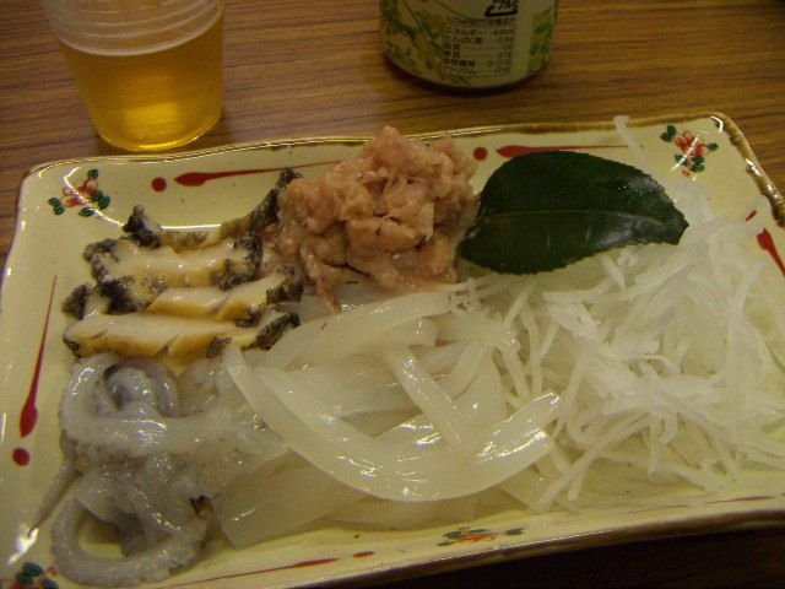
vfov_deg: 39.7
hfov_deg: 51.4
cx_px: 392
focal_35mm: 36
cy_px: 294
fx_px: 816
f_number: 2.8
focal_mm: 4.7
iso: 160
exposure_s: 1/50
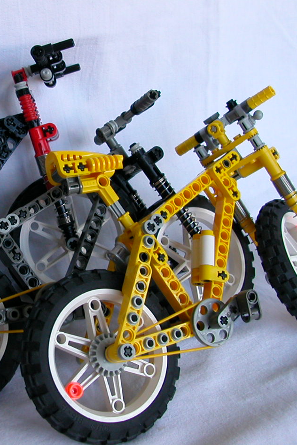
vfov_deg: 38.2
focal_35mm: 52
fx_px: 643
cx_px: 50
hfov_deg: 25.5
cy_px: 223
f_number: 2.7
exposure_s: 1/51.3
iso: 100
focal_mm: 5.6
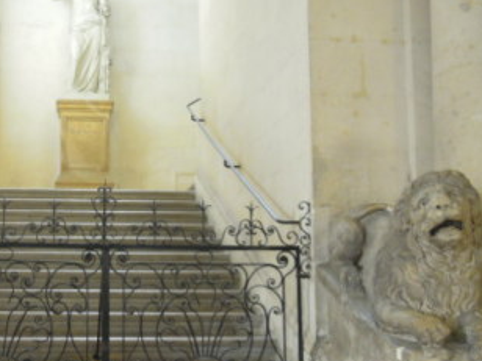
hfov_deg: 35.9
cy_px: 252
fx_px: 724
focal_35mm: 52
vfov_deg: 27.8
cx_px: 114
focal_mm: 5.7
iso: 400
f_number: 2.8
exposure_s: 1/20
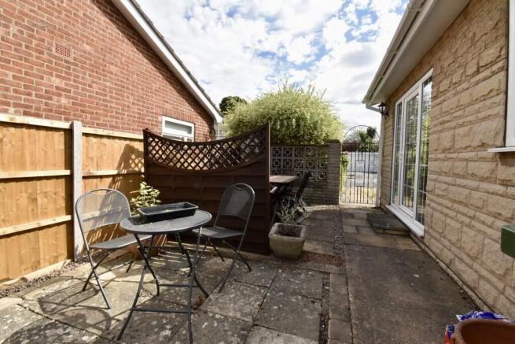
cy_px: 172
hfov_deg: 100.4
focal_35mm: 15
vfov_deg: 77.4
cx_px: 258
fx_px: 215
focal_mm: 10
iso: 800
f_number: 20
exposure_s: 1/200
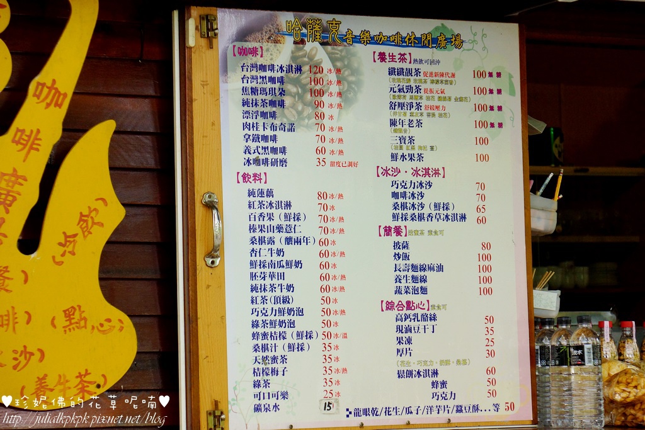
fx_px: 2285
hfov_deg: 16.1
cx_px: 322
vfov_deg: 10.8
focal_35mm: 128
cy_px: 215
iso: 500
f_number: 5.6
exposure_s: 1/160
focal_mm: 85
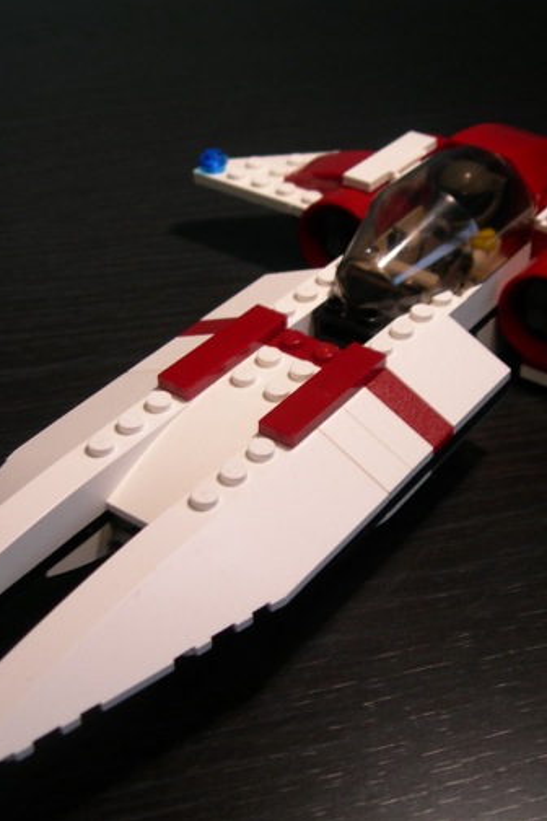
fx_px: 1208
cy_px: 410
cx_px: 290
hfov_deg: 25.5
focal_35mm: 53
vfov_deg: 37.5
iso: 50
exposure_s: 1/16.2
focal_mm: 7.8
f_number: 2.8
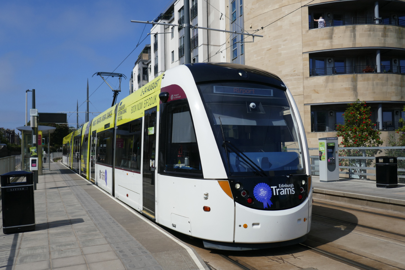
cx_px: 202
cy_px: 135
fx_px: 360
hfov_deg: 58.7
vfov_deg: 41.1
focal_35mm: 32
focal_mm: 11.7
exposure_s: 1/2500
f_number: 3.3
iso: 125
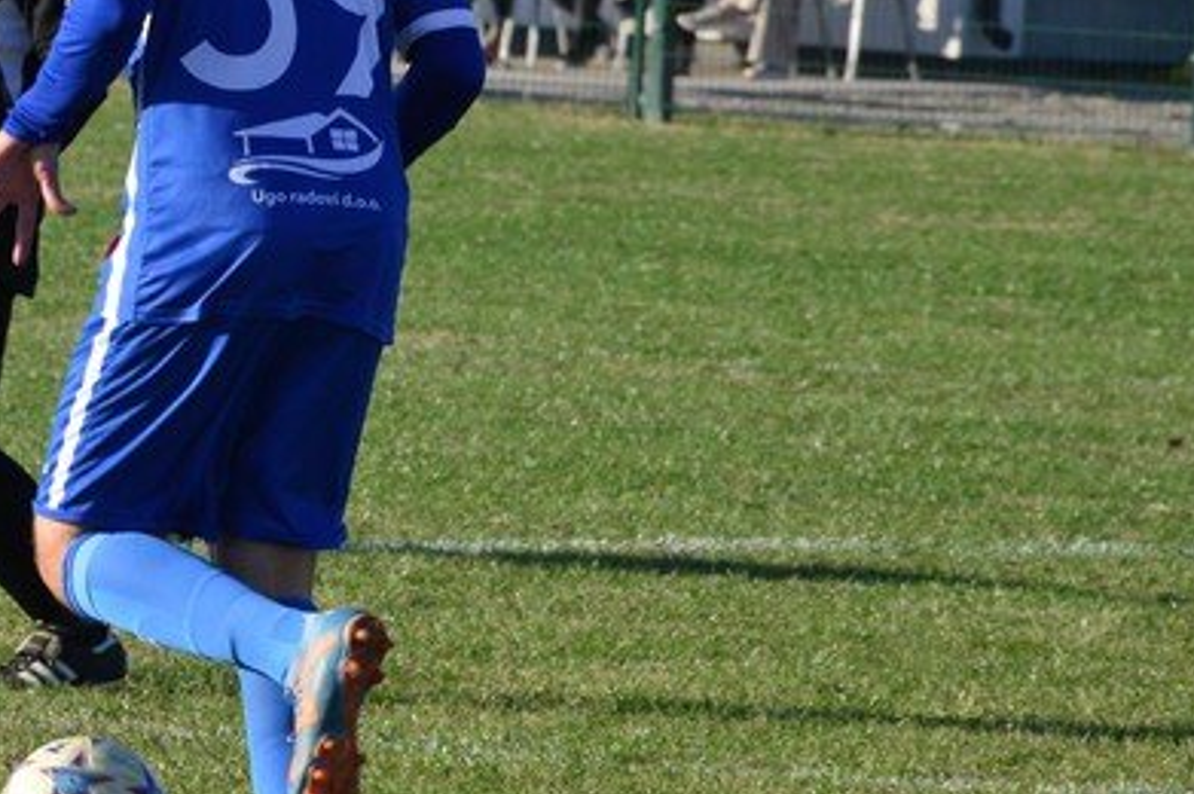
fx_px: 21374
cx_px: -52
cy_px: 165
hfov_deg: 3.2
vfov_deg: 2.1
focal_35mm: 645
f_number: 14
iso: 2000
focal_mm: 300
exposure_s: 1/800
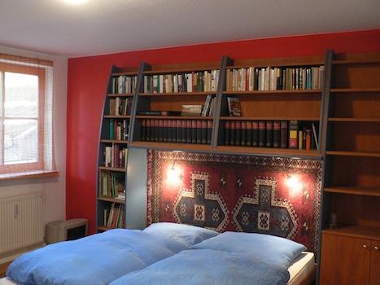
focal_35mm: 36
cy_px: 142
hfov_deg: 51.4
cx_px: 190
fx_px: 395
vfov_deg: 39.6
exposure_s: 1/8
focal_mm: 6
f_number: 2.8
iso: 200
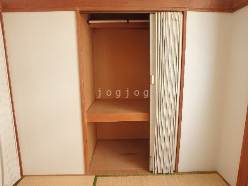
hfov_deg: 79.0
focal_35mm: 21
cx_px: 124
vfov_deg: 63.4
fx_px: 150
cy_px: 93
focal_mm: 3.7
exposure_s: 1/40
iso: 200
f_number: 3.5
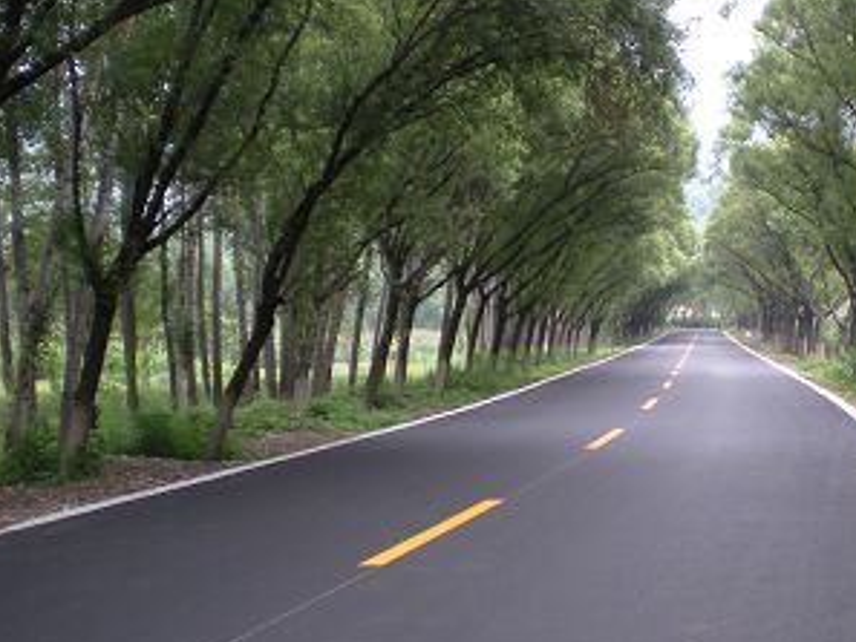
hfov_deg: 29.6
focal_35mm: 64
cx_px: 686
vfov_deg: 22.9
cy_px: 370
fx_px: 1583
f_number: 3.1
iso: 77
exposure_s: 1/68.5
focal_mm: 6.3
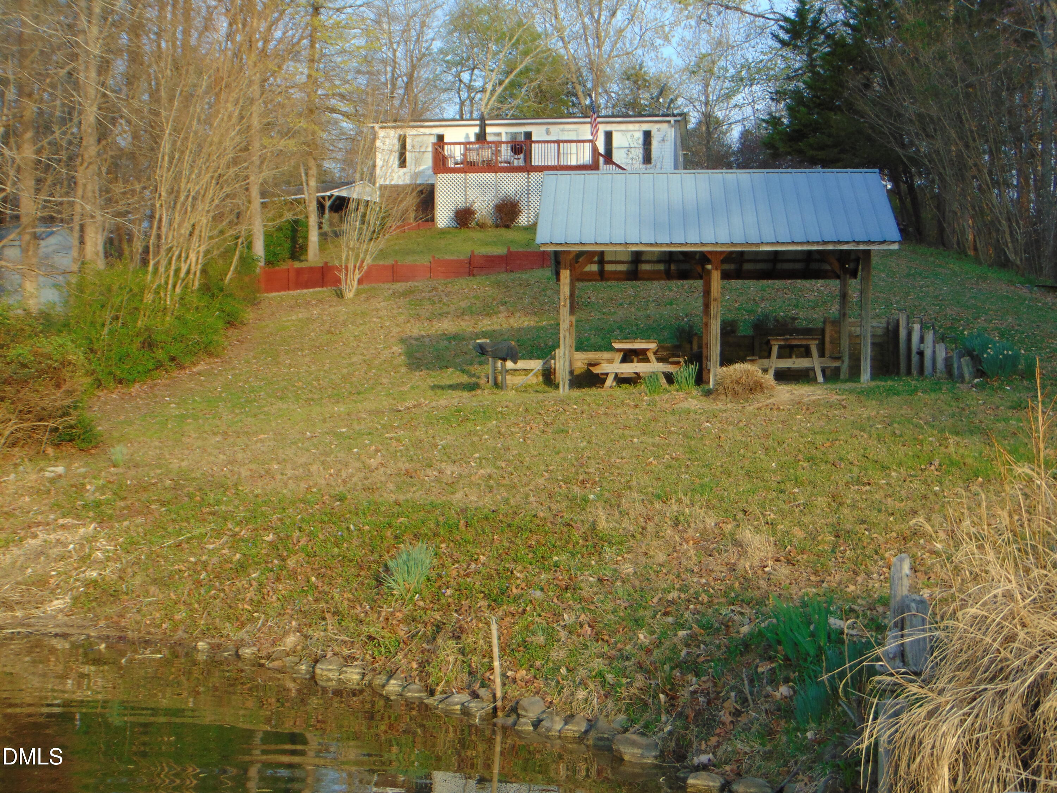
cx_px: 528
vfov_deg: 24.4
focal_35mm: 60
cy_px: 396
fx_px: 1832
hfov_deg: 32.2
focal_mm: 10.8
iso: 80
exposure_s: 1/250
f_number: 3.6
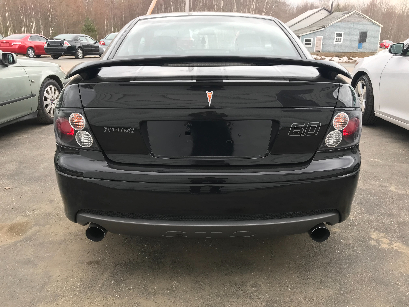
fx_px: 331
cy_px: 154
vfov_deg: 49.7
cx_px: 204
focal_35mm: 28
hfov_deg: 63.4
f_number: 1.8
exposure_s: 1/120
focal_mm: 3.99
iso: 20
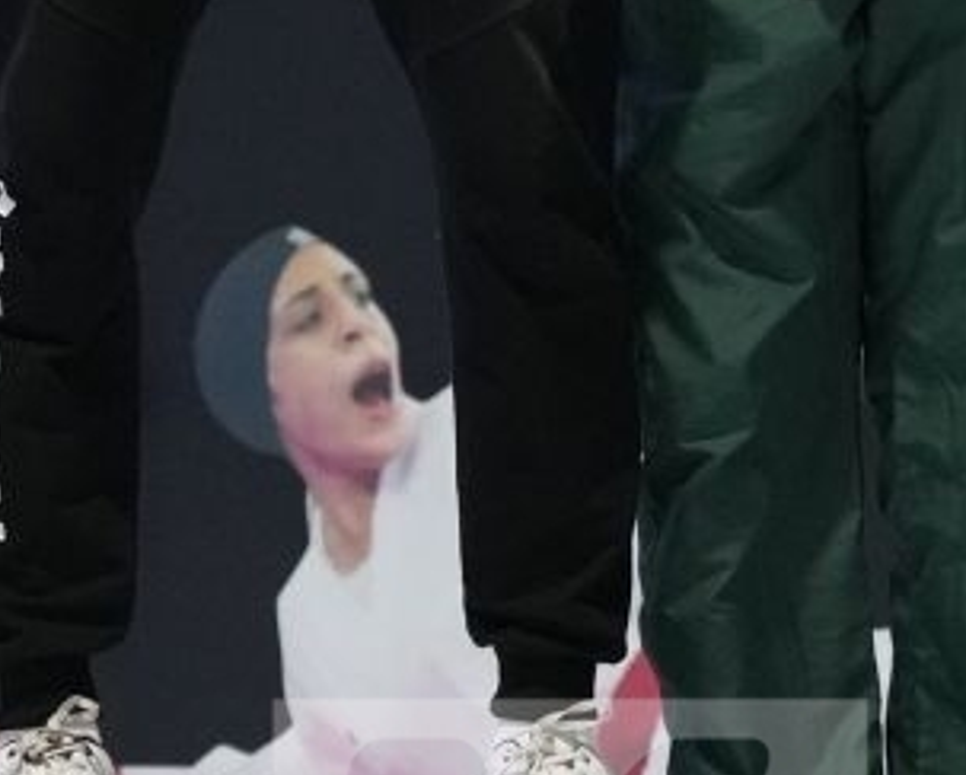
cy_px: -144
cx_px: 571
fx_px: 11161
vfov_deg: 4.0
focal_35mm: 390
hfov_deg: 5.0
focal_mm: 70
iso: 4000
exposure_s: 1/250
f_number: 2.8
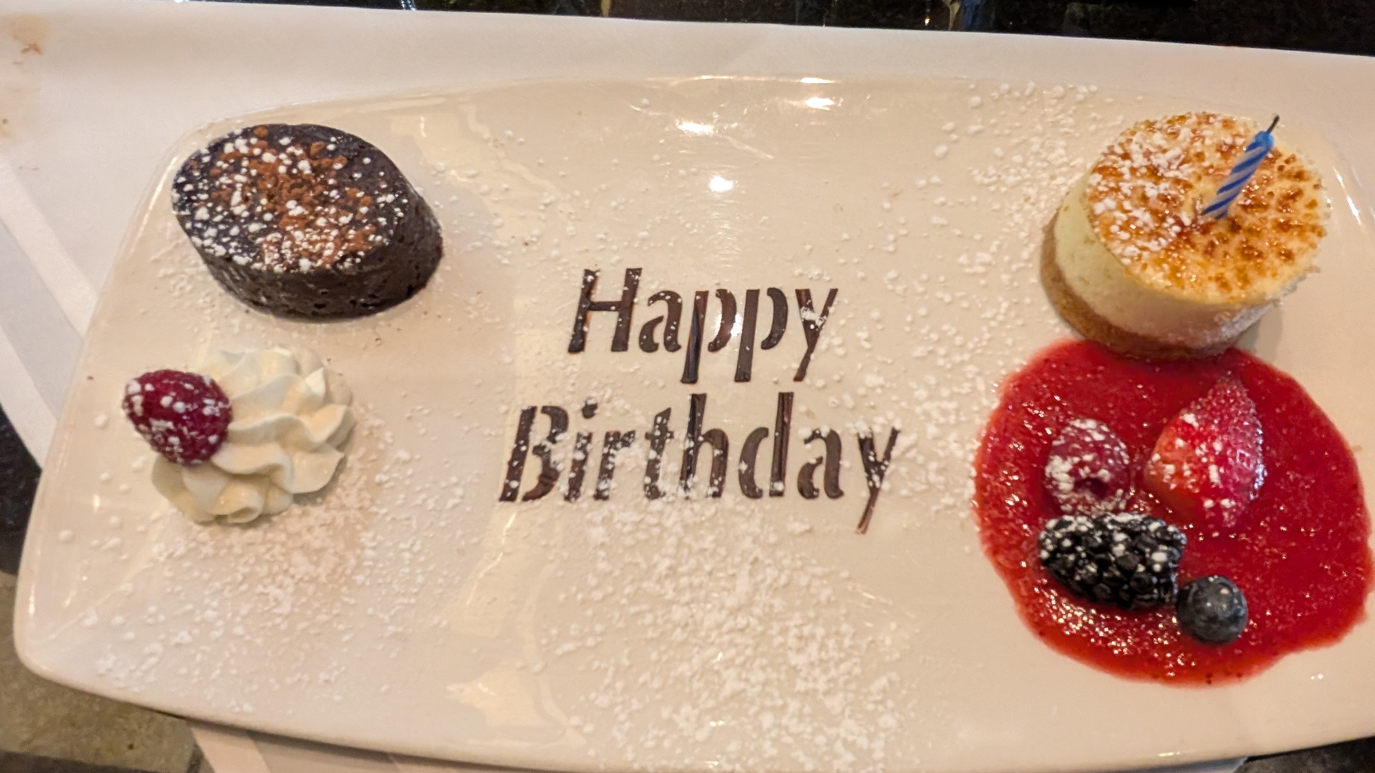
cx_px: 738
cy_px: 367
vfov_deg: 55.8
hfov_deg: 86.5
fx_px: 729
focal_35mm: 20
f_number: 2.2
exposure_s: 1/30
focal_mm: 2.22
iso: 387
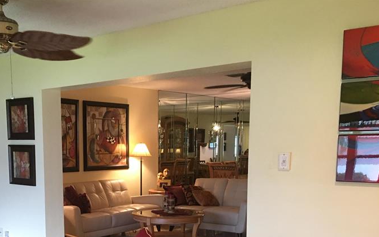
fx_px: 486
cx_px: 115
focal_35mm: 47
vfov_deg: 26.5
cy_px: 215
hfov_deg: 41.9
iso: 64
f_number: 2.2
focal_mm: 4.15
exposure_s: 1/15
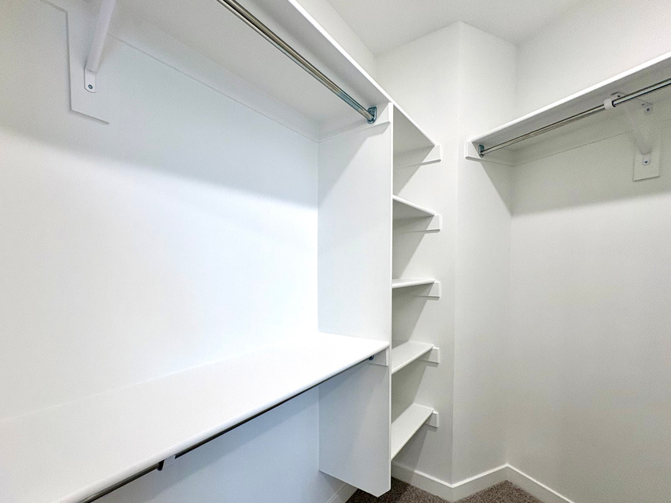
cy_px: 281
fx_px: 329
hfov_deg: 91.0
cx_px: 321
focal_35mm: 17
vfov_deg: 74.4
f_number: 2.2
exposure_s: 1/120
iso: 125
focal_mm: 2.22
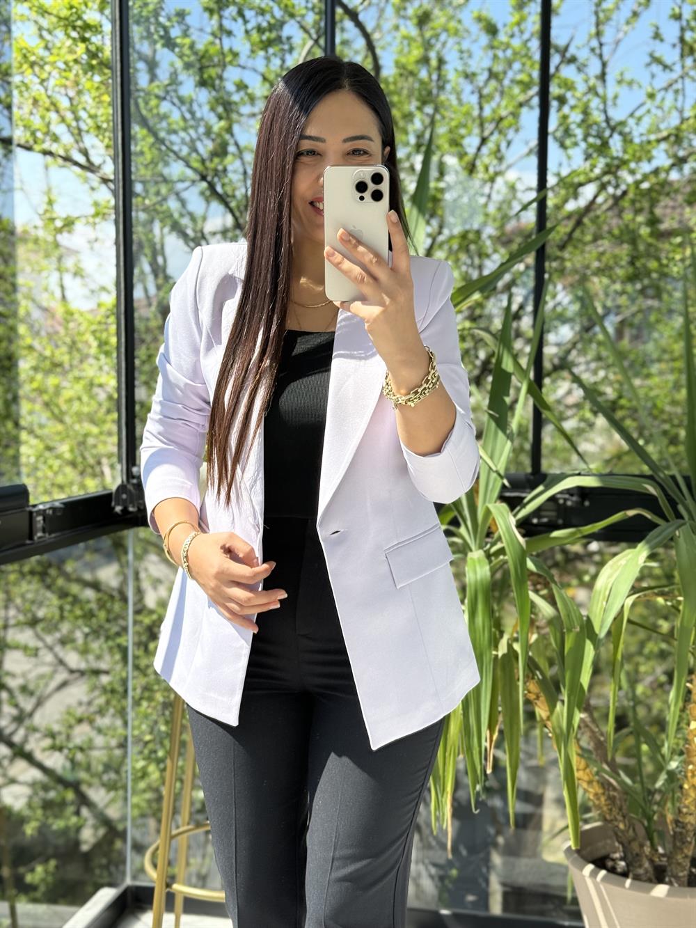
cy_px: 464
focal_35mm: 48
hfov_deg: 30.3
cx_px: 348
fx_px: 1287
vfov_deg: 39.7
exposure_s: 1/987
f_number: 1.78
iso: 80
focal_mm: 6.76
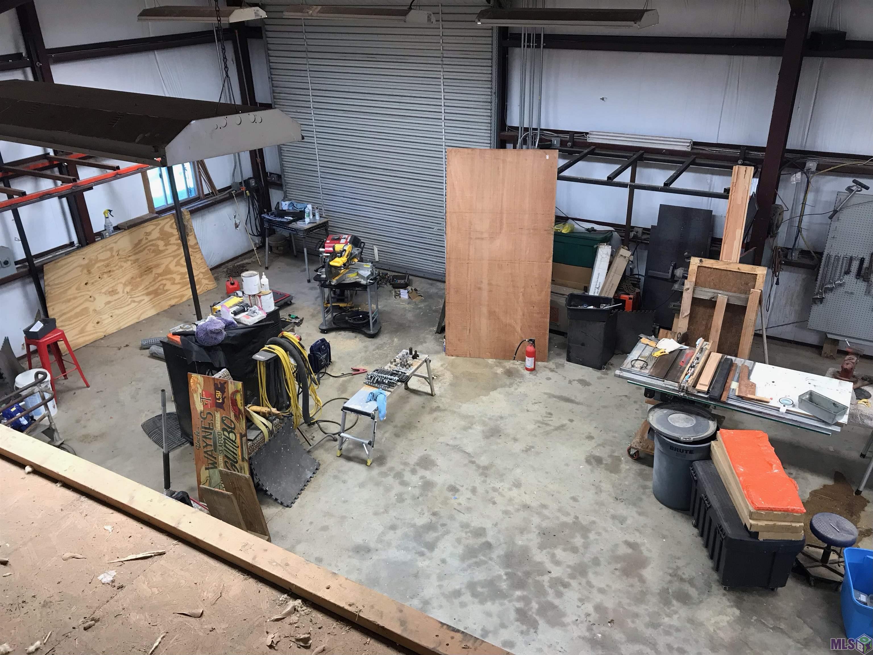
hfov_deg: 63.4
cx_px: 436
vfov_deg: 49.7
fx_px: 706
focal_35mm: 28
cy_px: 328
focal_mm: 3.99
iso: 25
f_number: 1.8
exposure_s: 1/40
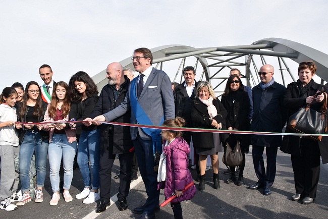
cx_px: 164
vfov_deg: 48.0
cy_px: 110
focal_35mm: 27
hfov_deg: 67.4
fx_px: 246
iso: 640
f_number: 9
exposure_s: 1/1000
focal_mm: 18
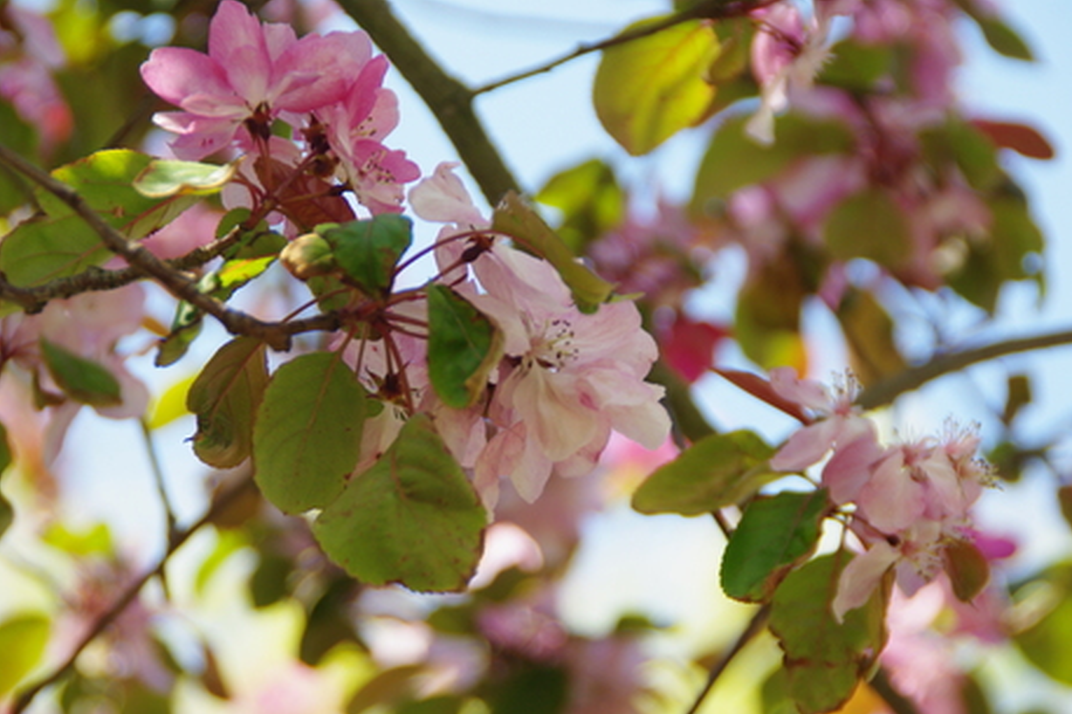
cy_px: 358
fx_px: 4941
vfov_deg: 8.3
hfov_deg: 12.4
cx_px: 536
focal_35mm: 166
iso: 200
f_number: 6.7
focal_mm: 110
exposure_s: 1/125
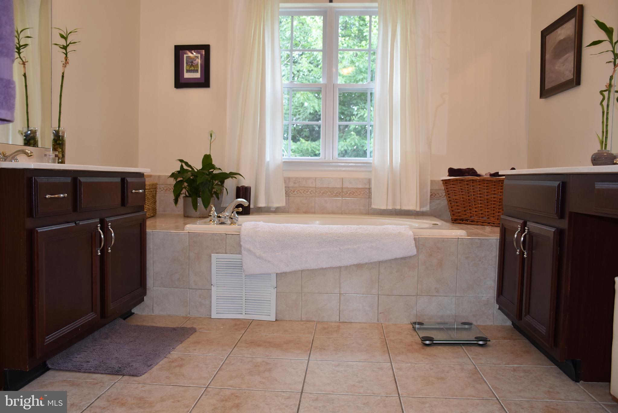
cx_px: 309
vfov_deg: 43.7
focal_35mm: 30
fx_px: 515
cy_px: 206
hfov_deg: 61.9
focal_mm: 20
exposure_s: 1/80
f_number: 3.5
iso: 400
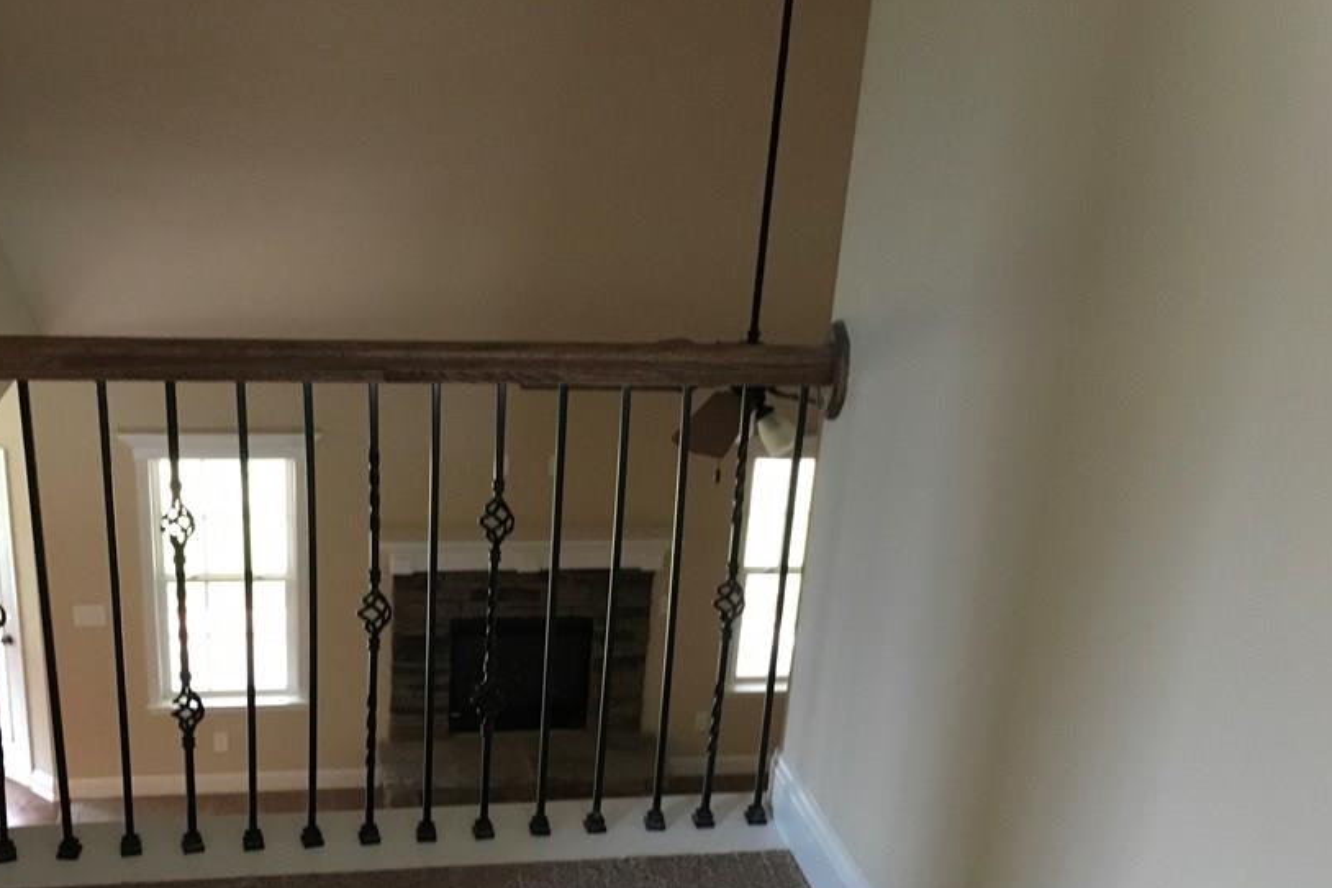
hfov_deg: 50.3
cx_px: 528
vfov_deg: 34.8
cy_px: 567
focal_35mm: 38
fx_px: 1406
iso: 200
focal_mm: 4.15
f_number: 2.2
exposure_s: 1/15
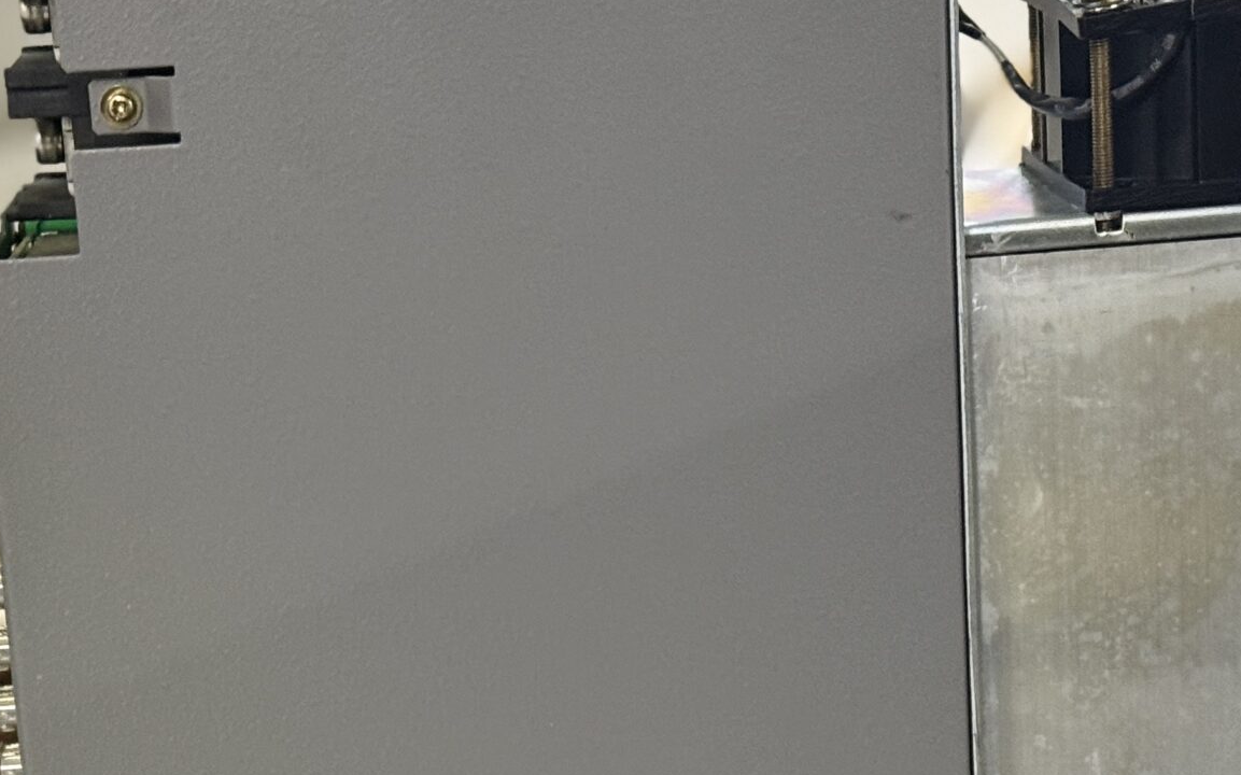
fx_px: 3821
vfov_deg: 11.5
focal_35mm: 113
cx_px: 534
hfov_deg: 18.4
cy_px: 753
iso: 250
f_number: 1.78
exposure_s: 1/33
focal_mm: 6.76
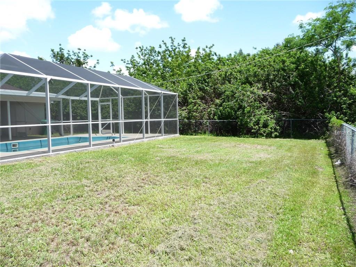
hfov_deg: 63.4
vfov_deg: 49.7
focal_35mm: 28
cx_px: 178
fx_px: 288
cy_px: 134
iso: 100
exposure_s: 1/500
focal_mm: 4.7
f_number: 3.3
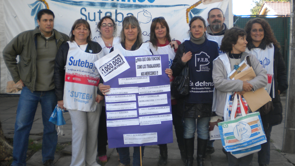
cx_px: 149
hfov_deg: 51.6
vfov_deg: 30.4
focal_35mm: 39
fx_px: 305
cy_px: 76
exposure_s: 1/133
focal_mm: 6.3
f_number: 3.1
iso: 80
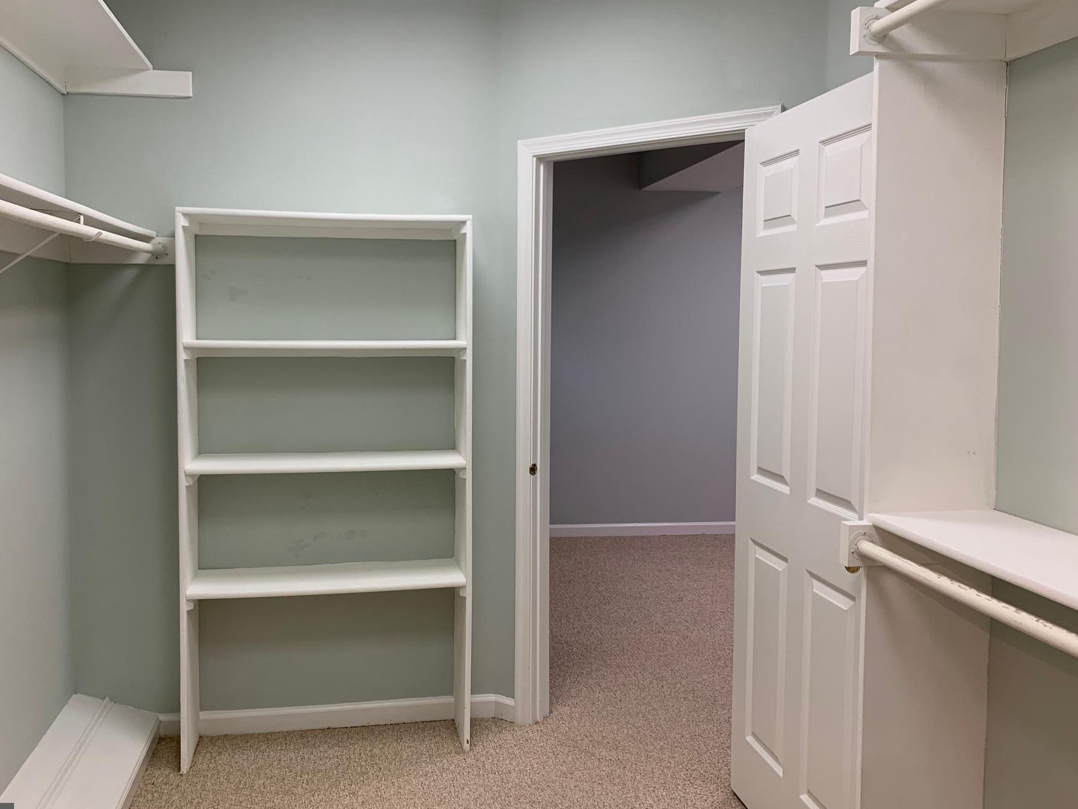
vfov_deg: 46.8
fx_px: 934
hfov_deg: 59.8
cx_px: 484
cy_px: 386
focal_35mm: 30
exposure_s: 1/60
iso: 64
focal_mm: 4.25
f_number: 1.8
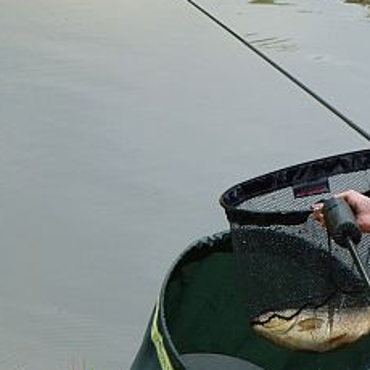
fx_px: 4293
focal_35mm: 355
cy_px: 131
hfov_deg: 4.9
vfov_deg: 4.9
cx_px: 381
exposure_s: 1/160
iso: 100
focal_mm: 30.1
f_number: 5.4
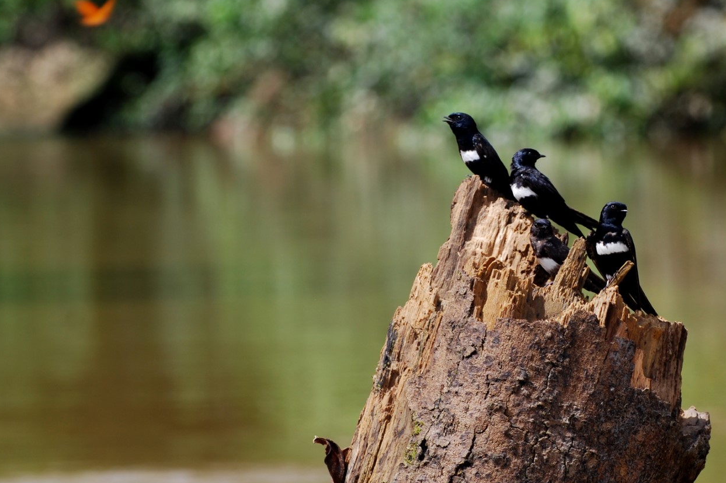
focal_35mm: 323
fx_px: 6505
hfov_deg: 6.4
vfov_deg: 4.3
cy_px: 228
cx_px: 402
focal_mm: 165
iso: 100
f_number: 7.1
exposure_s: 1/200
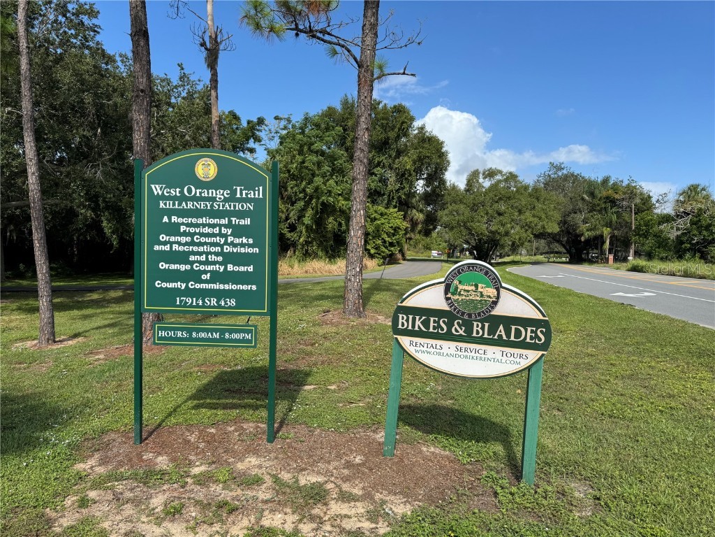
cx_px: 358
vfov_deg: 56.8
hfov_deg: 71.6
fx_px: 496
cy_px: 268
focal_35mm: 24
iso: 80
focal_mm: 6.76
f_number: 1.78
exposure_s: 1/3597
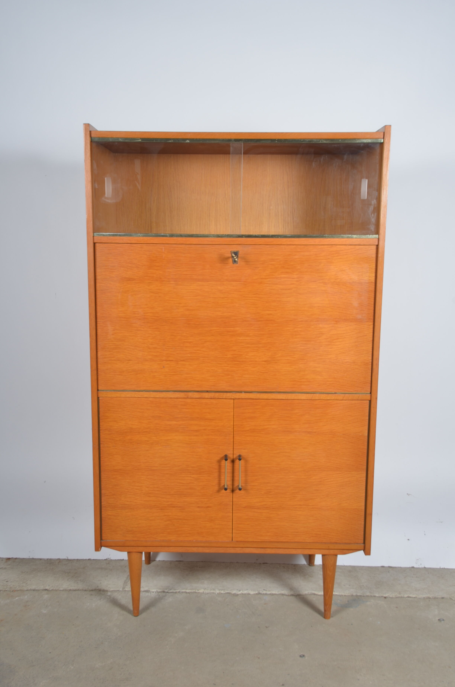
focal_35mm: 36
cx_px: 228
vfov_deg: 53.2
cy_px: 344
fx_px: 686
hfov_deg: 36.7
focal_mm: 24
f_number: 11
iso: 100
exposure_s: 1/125
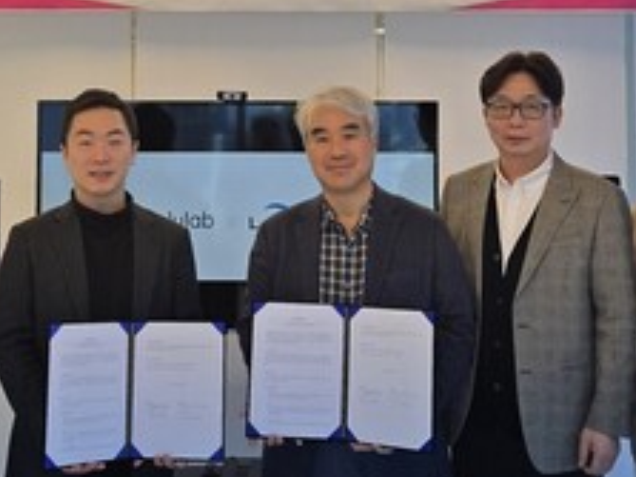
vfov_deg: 23.3
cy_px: 89
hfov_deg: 31.2
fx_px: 1139
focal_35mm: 62
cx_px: 279
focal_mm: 5.4
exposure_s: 1/701
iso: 80
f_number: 1.8
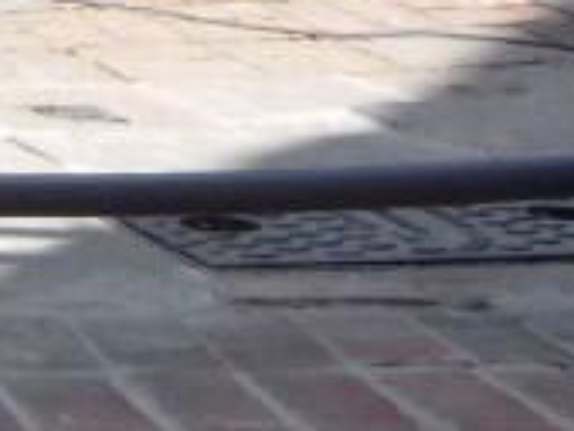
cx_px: -581
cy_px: -591
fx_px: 3020
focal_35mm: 182
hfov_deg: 10.0
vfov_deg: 7.6
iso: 100
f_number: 4
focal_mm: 5.2
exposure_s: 1/400
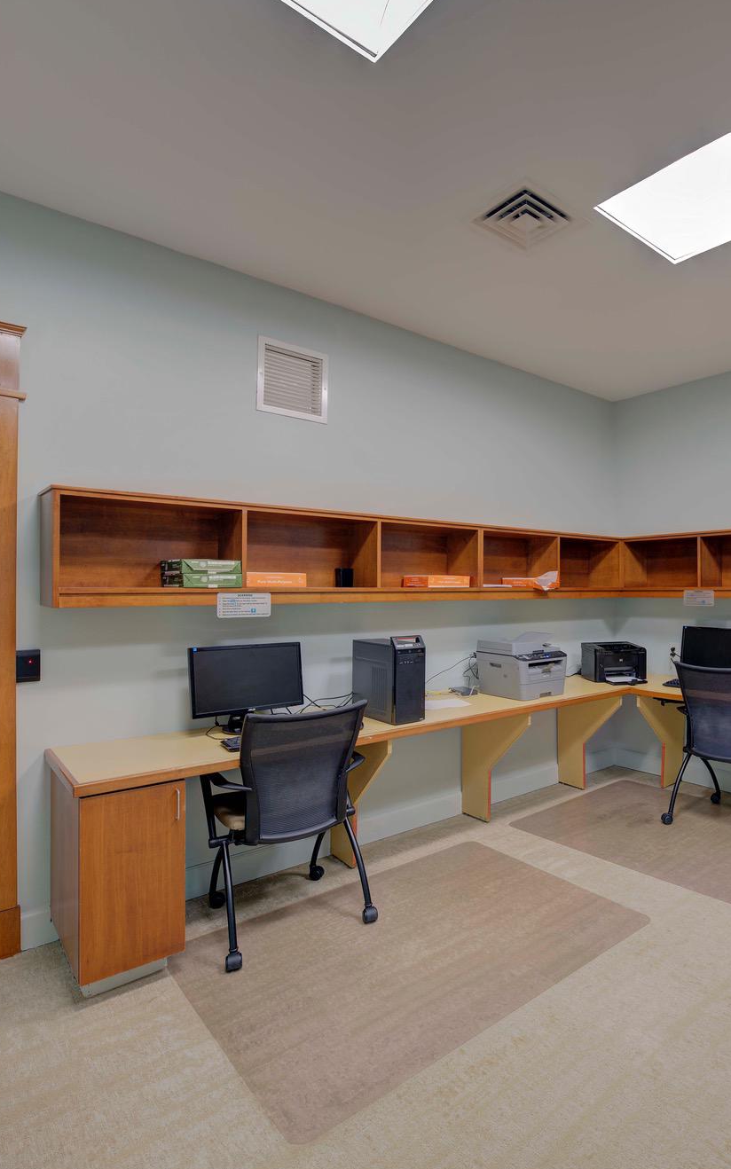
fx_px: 606
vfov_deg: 88.0
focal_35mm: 19
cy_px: 596
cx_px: 540
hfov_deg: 59.2
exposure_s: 2
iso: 100
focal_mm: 12
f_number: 8
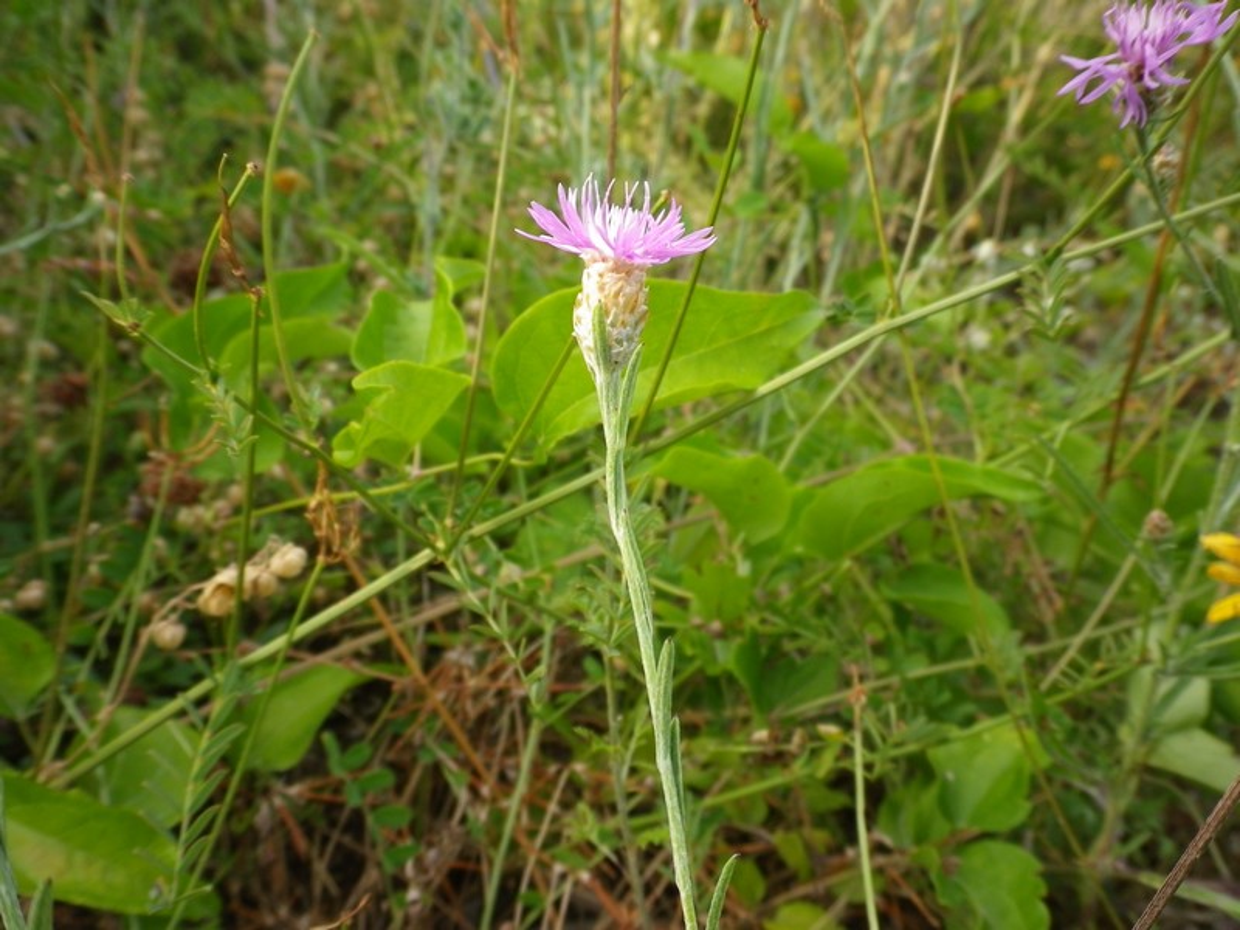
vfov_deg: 40.7
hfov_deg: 52.6
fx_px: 1254
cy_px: 465
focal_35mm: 35
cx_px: 620
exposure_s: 1/100
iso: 80
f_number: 3.9
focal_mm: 6.36
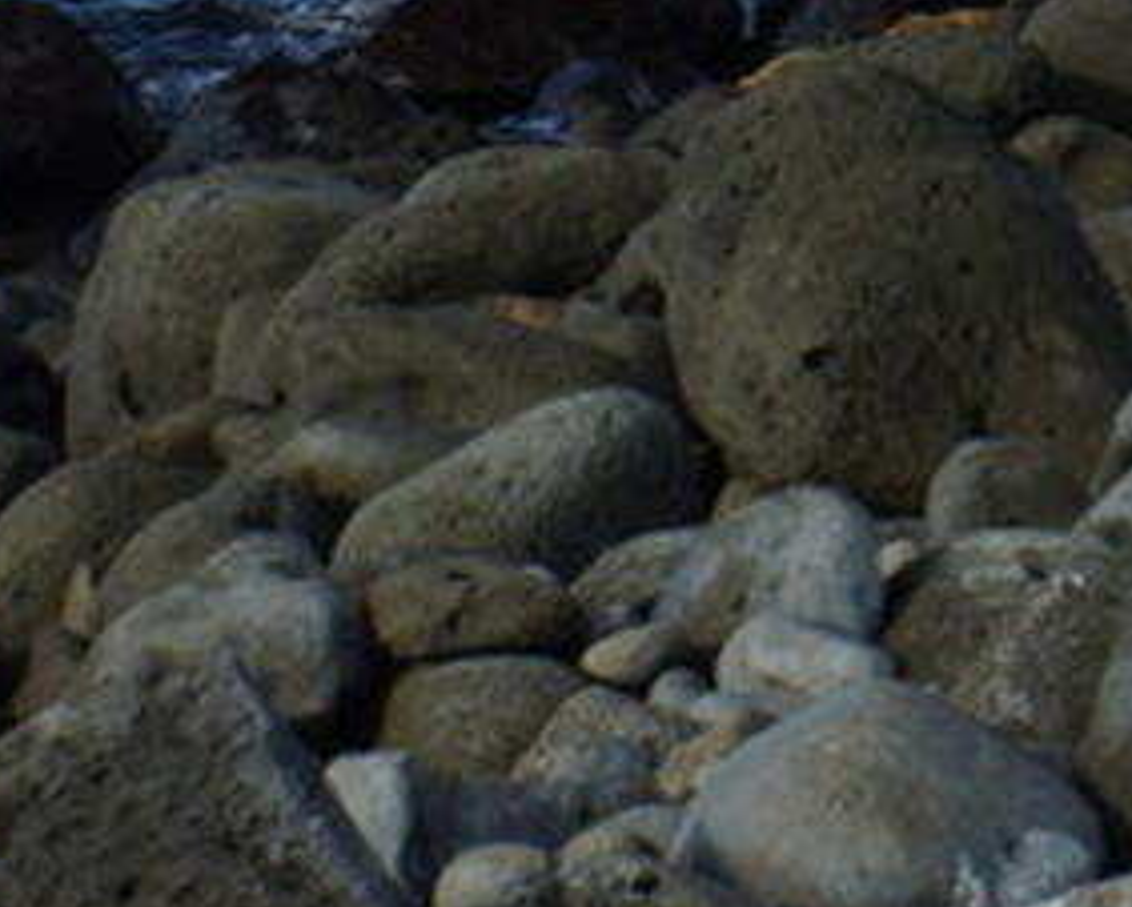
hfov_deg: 8.7
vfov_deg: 7.1
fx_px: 7141
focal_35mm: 213
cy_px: -596
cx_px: 2067
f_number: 6.3
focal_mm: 26.8
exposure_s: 1/160
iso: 100
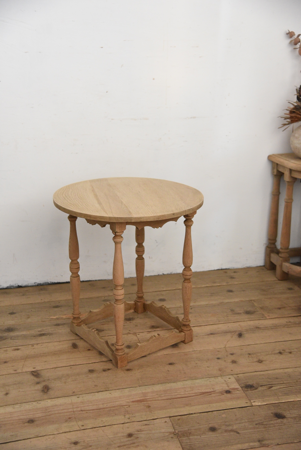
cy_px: 225
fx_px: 601
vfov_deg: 41.1
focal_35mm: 48
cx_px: 150
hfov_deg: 28.1
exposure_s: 1/50
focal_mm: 48
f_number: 4
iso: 3600
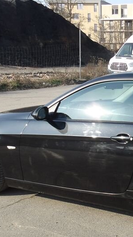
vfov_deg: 36.5
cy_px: 136
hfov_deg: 19.4
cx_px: 174
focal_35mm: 57
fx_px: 357
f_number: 3
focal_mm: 4.9
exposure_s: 1/737
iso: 100
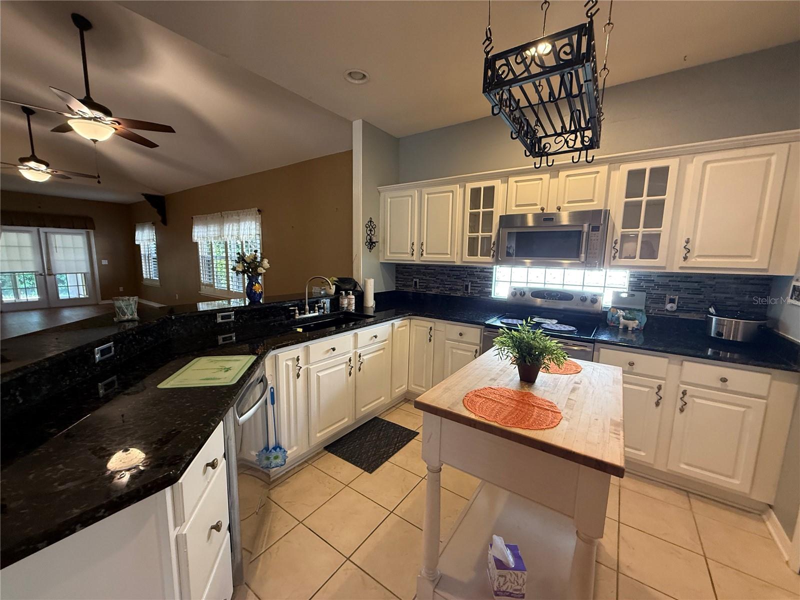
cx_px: 400
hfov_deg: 102.1
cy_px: 300
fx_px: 324
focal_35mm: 14
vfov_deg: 85.7
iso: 320
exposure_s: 1/60
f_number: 2.2
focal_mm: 2.22
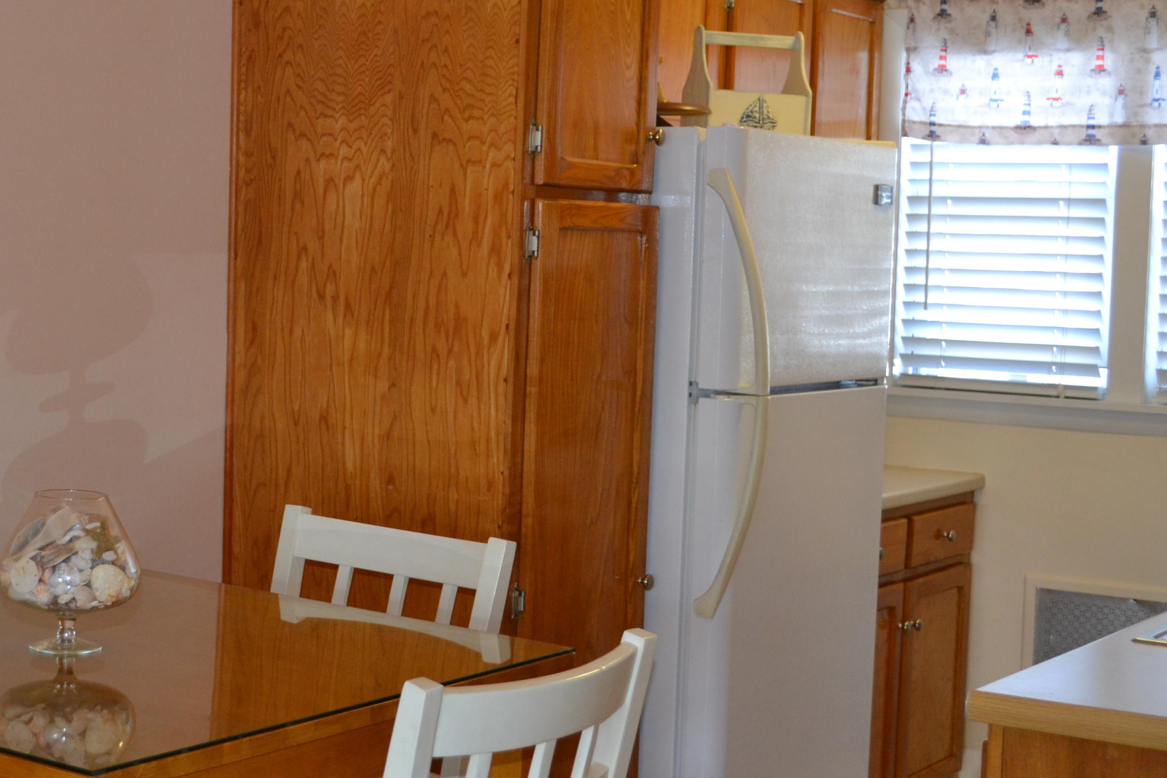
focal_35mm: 63
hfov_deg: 31.8
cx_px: 398
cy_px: 387
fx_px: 2033
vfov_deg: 21.7
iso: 720
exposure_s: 1/60
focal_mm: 29
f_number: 4.5
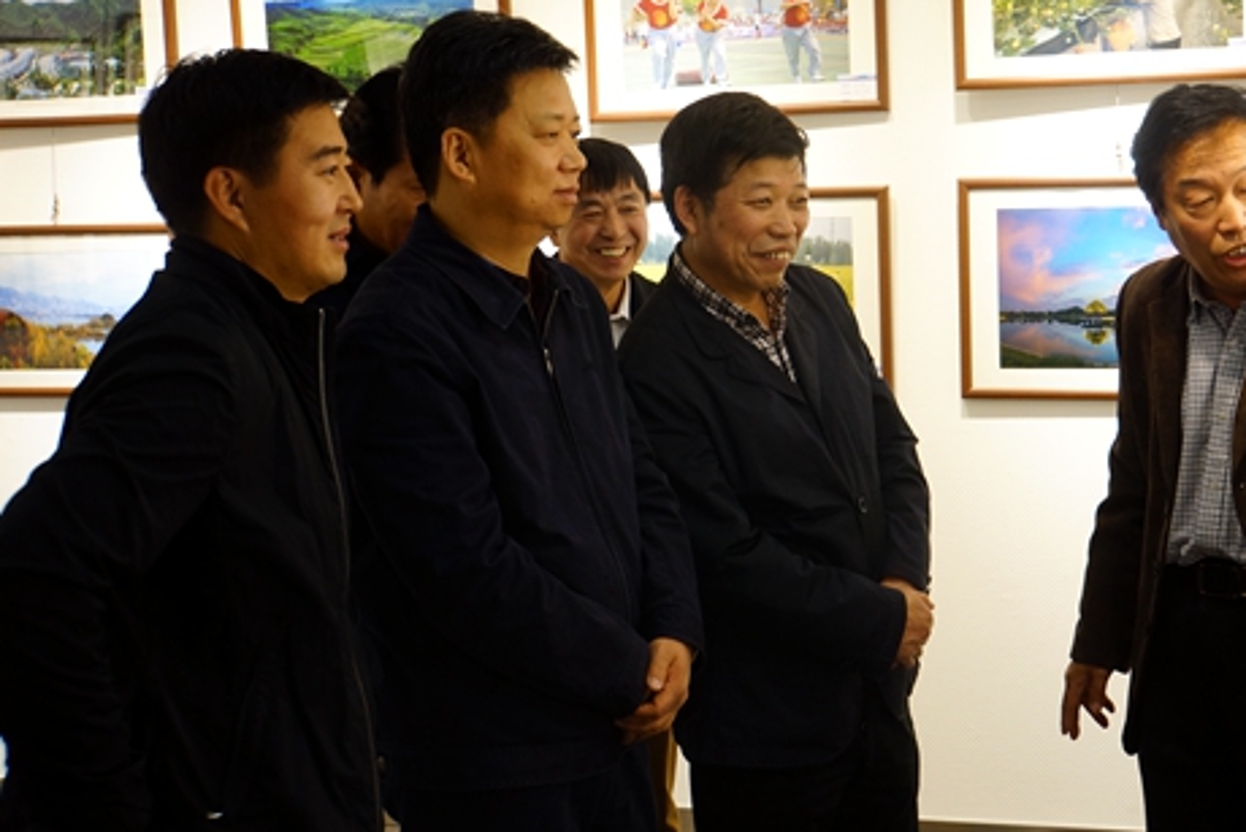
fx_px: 2077
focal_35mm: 60
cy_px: 301
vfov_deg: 22.6
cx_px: 802
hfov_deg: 33.2
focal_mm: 31
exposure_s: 1/60
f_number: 4
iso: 500
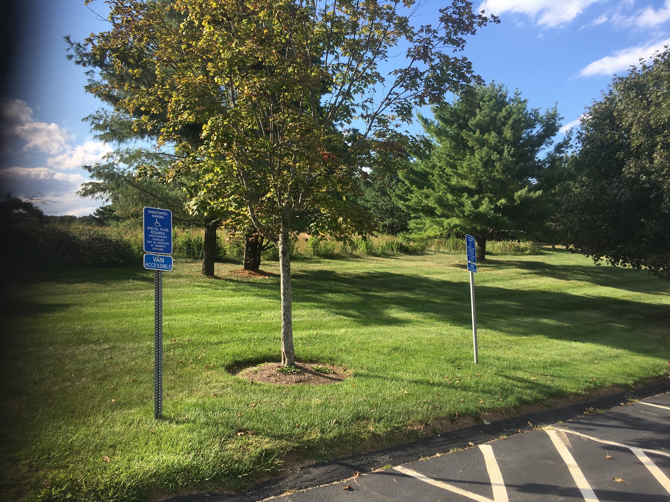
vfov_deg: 48.2
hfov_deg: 61.7
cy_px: 251
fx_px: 561
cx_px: 335
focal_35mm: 29
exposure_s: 1/836
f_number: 2.2
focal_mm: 4.15
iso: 25
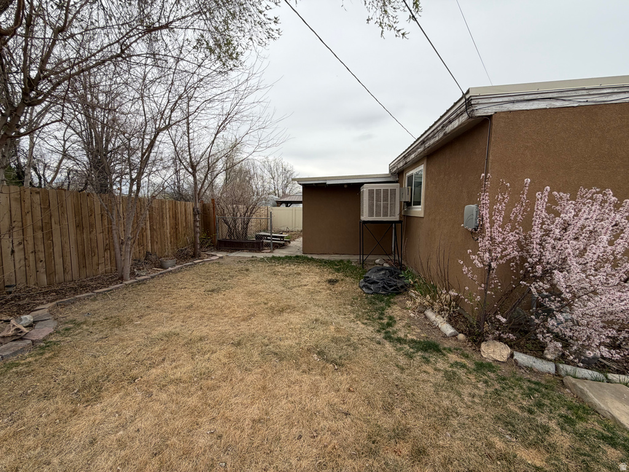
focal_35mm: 14
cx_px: 314
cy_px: 236
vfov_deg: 85.7
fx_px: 254
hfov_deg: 102.1
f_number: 2.2
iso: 25
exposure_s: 1/770
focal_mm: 2.22
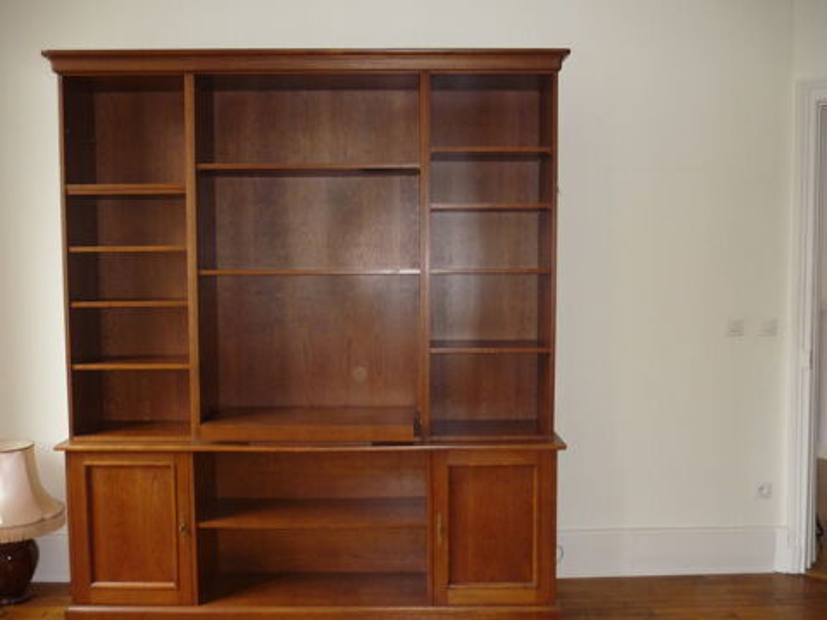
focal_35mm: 33
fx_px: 788
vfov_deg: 42.9
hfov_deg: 55.4
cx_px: 414
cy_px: 310
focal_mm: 5.5
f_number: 2.8
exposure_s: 1/30
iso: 200
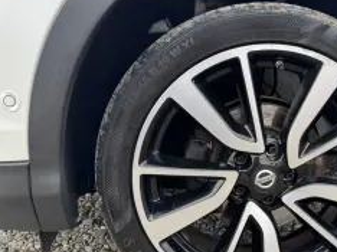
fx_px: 360
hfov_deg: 49.0
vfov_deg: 38.4
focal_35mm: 37
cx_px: 235
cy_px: 151
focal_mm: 6.76
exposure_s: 1/121
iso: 64
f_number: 1.78
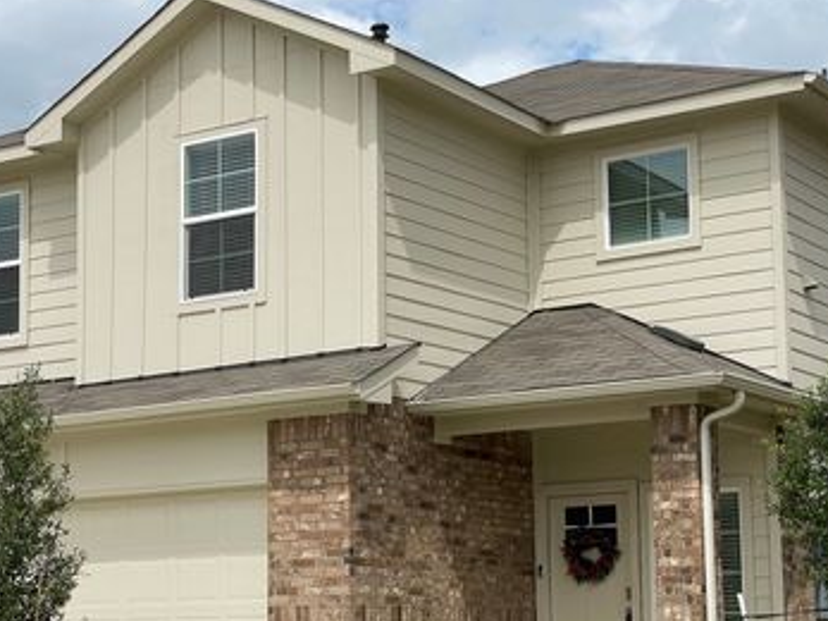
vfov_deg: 19.5
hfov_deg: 26.0
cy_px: 431
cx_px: 391
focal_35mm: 75
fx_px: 1793
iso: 25
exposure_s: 1/2519
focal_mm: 6
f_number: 2
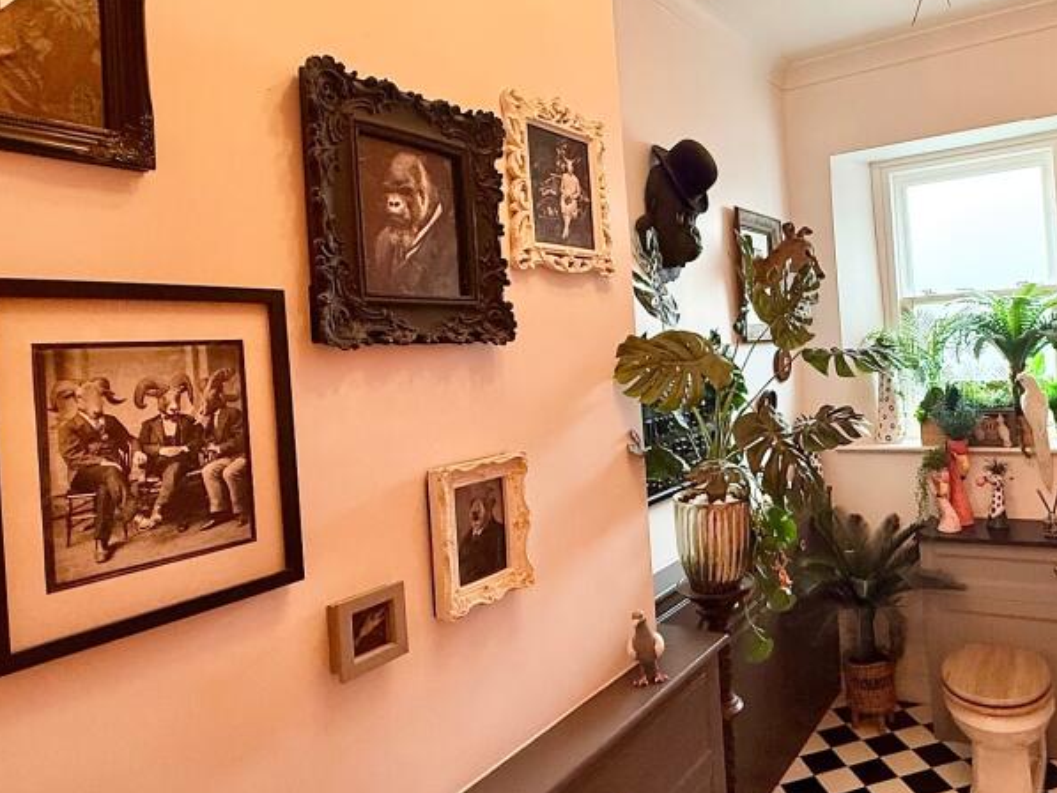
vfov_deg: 56.6
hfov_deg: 69.1
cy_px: 340
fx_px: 733
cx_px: 724
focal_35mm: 24
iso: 320
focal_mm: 2.22
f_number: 2.2
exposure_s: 1/50
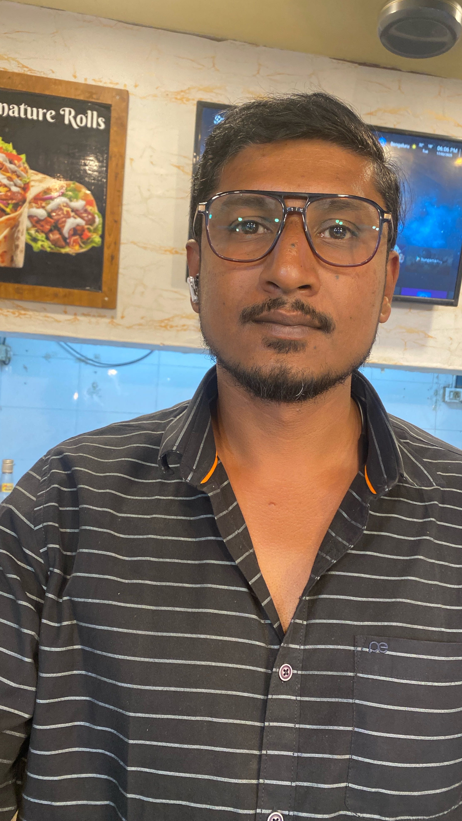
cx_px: 281
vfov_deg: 66.1
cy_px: 408
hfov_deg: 40.0
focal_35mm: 29
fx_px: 632
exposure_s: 1/50
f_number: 1.8
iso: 200
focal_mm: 4.25
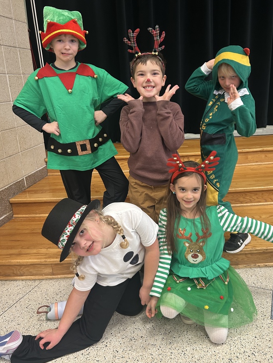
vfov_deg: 59.9
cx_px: 155
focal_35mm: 30
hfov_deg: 46.7
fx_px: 315
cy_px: 177
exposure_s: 1/60
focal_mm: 5.7
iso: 160
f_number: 1.5
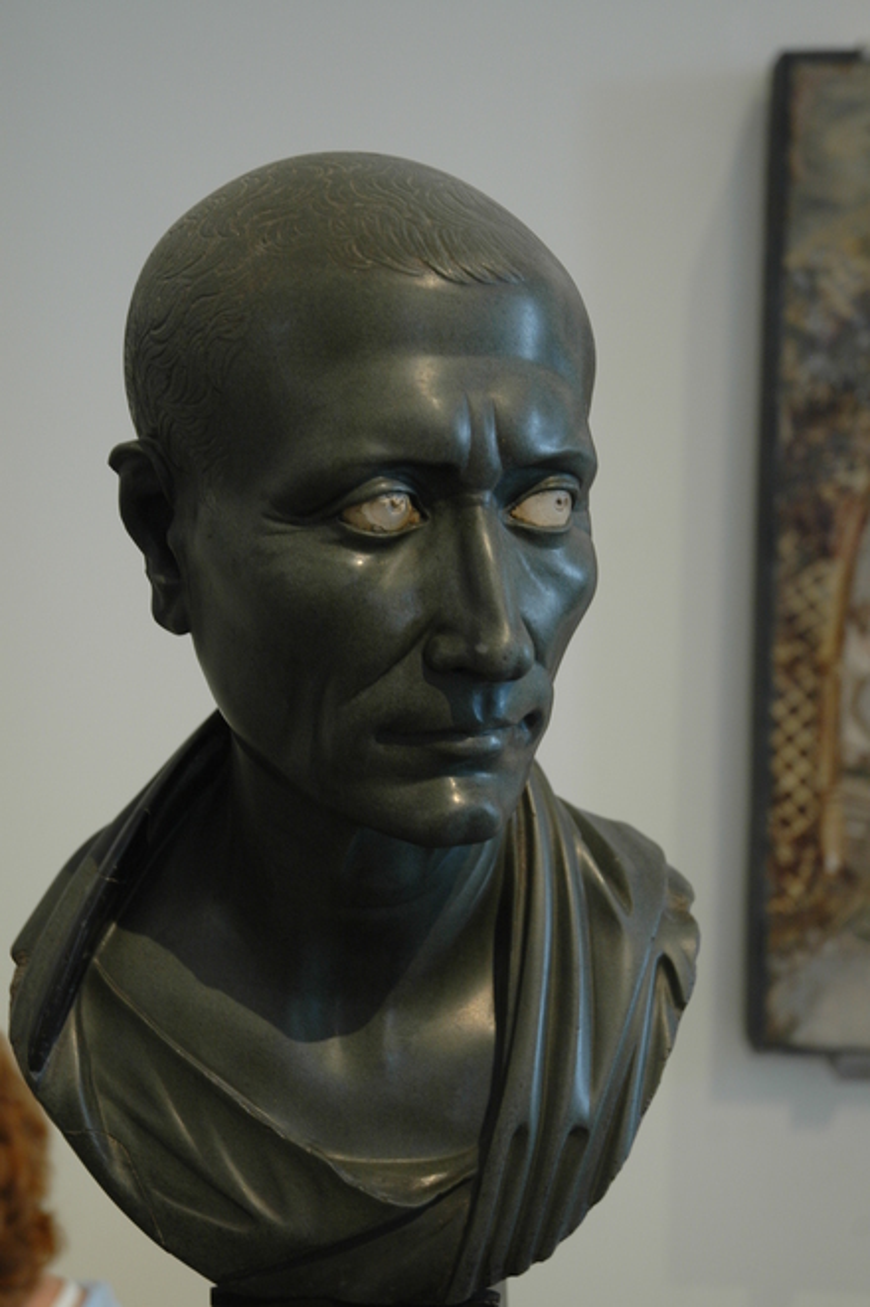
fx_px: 2177
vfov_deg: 33.4
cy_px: 654
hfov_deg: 22.6
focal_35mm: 60
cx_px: 435
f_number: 4.5
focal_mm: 40
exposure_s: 1/15
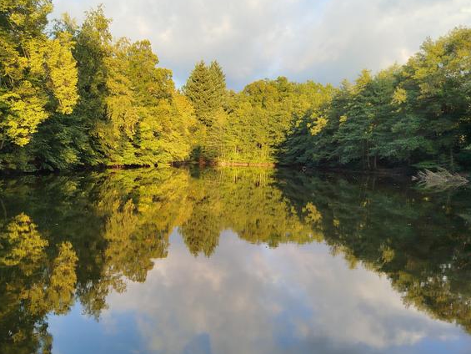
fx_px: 463
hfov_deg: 53.6
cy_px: 200
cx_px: 193
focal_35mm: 34
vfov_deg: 41.7
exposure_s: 1/201
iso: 50
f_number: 1.7
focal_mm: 5.31
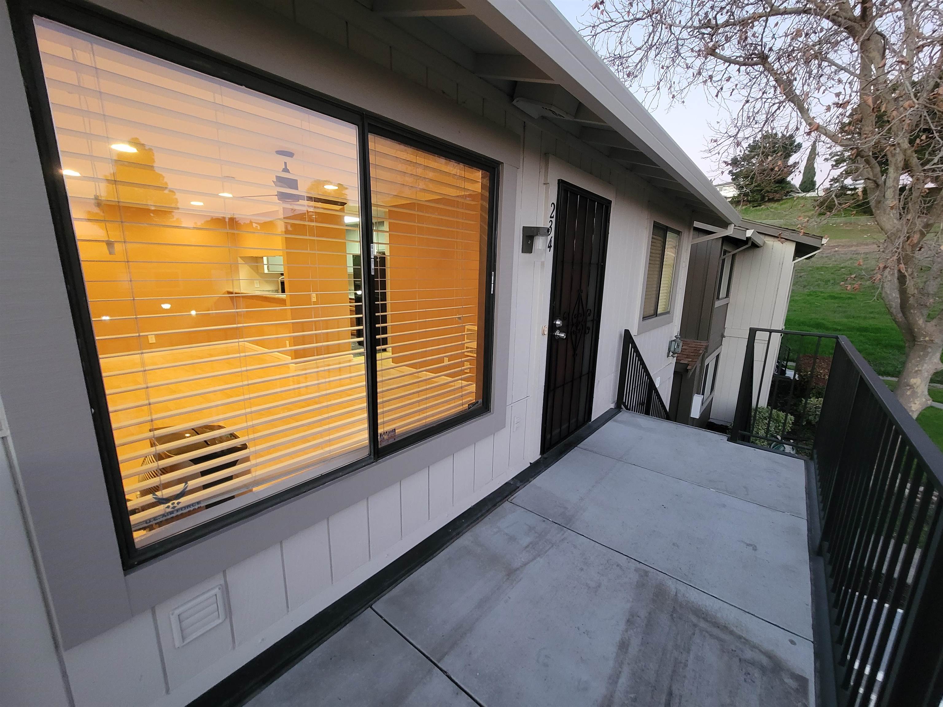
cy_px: 354
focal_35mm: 13
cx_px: 472
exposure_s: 1/30
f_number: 2.2
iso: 320
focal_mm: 2.2
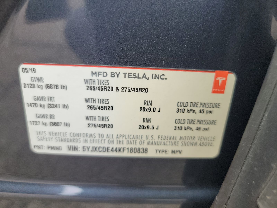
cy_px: 104
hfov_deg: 71.6
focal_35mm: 24
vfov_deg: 56.8
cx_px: 138
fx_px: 192
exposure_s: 1/119
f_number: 1.8
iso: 92
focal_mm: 6.7
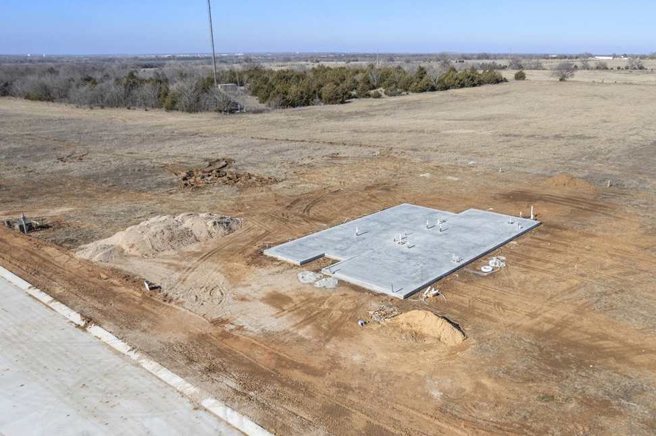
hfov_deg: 63.0
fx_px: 528
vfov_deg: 44.8
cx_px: 400
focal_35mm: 29
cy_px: 249
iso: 110
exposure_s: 1/2500
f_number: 2.8
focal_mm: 8.38
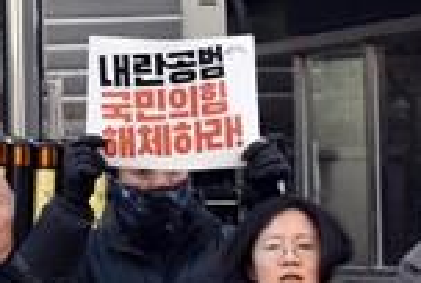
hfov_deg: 7.2
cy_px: 182
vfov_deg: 5.3
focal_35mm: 262
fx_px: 3070
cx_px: -742
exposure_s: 1/200
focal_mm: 26
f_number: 7.1
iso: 400
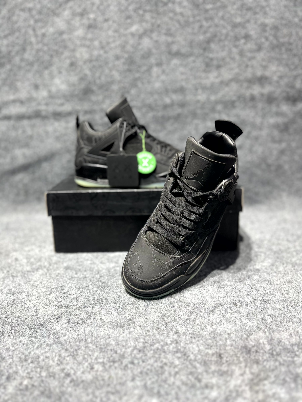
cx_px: 151
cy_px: 201
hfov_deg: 53.1
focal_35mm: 26
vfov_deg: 67.3
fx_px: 302
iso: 64
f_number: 1.6
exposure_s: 1/50
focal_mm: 5.1
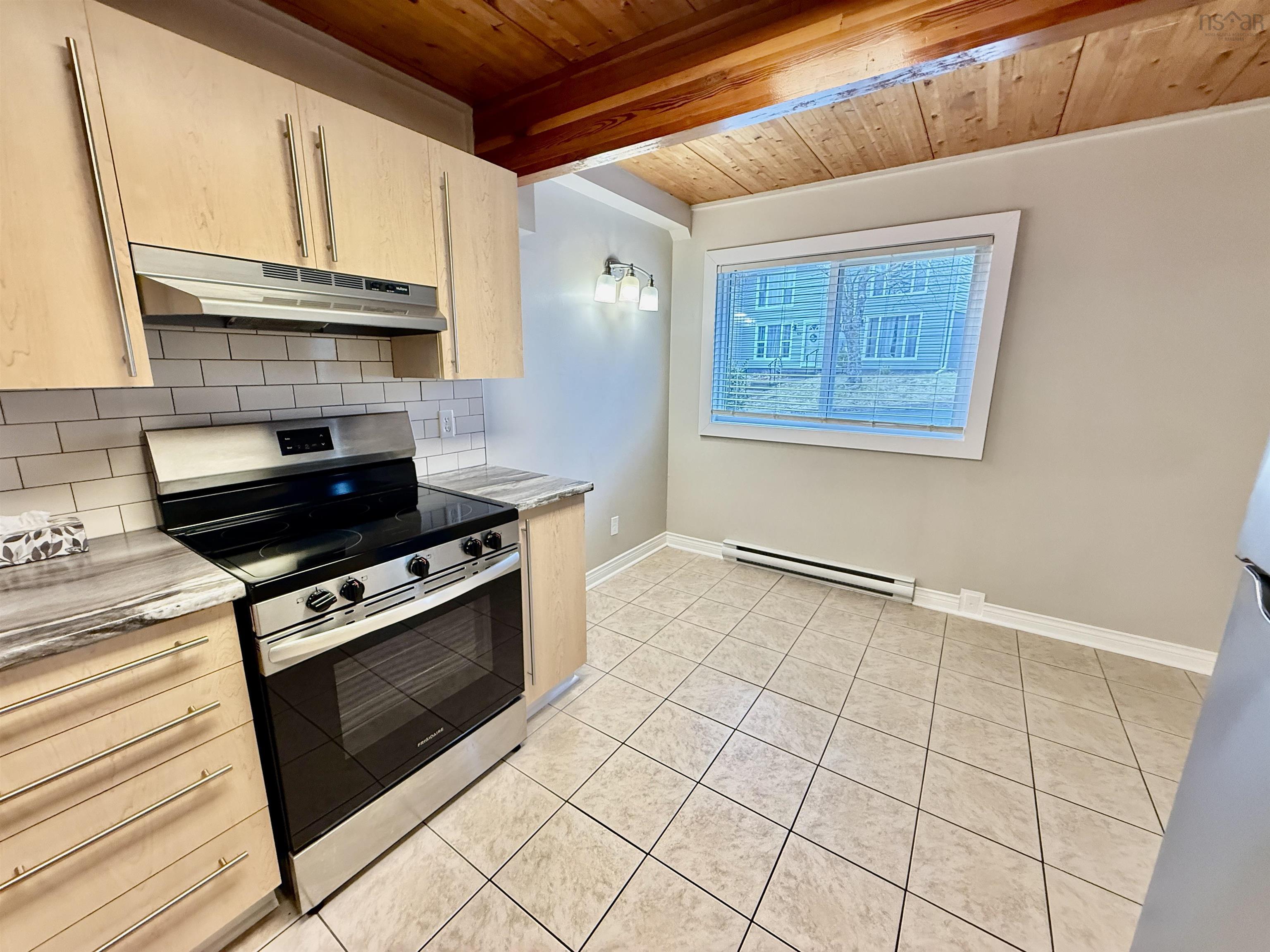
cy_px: 476
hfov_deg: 102.1
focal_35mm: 14
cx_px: 635
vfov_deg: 85.7
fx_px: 514
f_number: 2.2
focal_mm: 2.22
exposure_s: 1/120
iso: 500
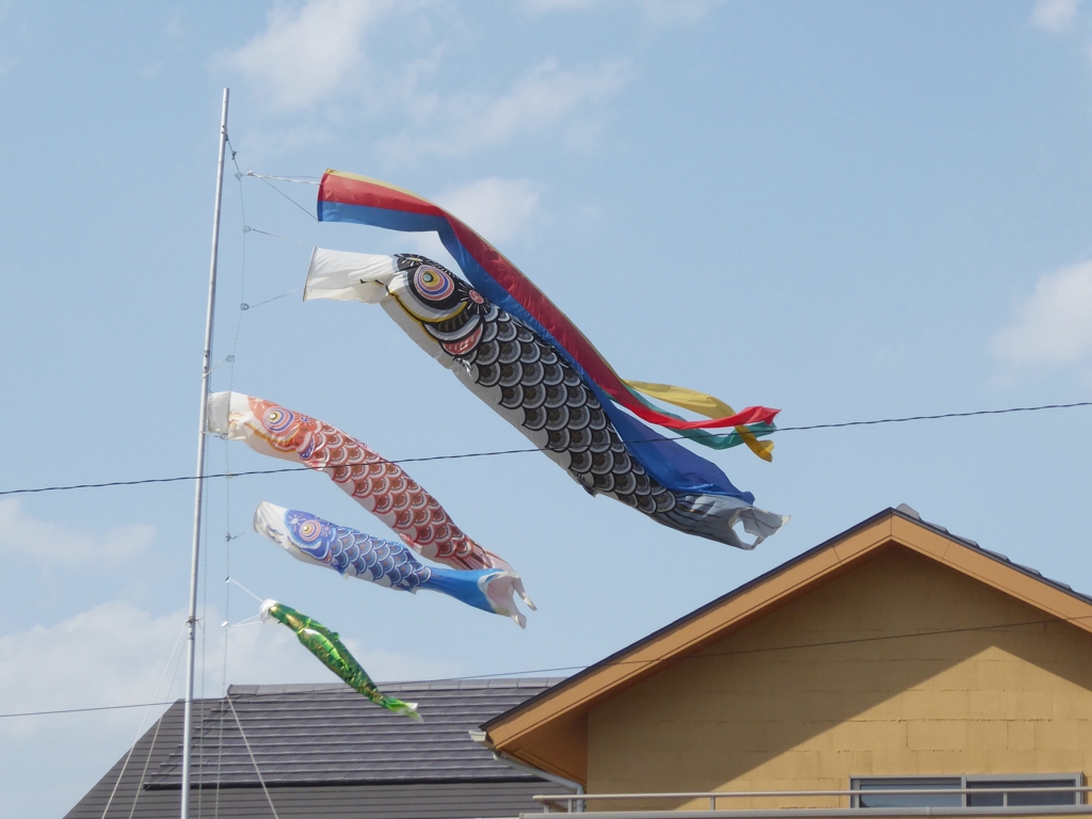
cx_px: 546
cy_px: 410
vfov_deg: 9.8
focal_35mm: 151
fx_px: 4763
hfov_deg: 13.1
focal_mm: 27.1
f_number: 6.3
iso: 200
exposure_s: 1/1000
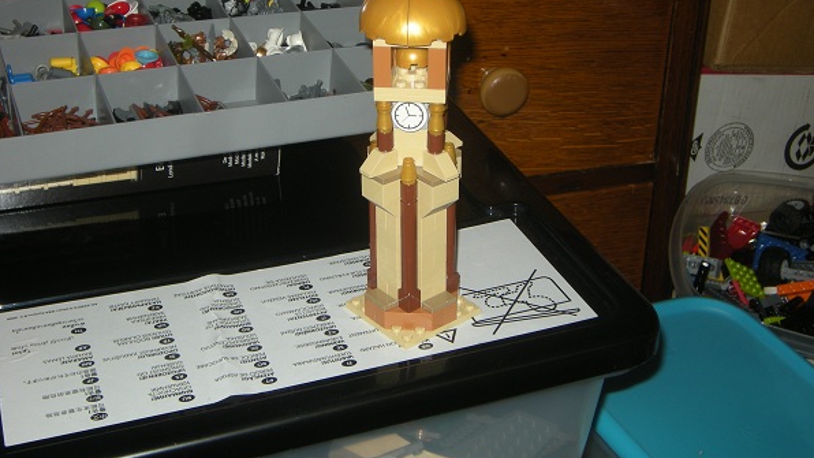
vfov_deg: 21.0
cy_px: 160
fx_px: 1230
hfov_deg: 36.6
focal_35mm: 57
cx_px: 407
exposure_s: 1/60
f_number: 3.8
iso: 64
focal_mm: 8.8
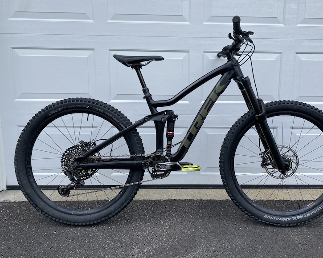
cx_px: 178
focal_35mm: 28
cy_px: 127
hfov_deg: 62.1
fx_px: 268
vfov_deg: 51.5
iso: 32
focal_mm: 4.25
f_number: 1.8
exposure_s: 1/981
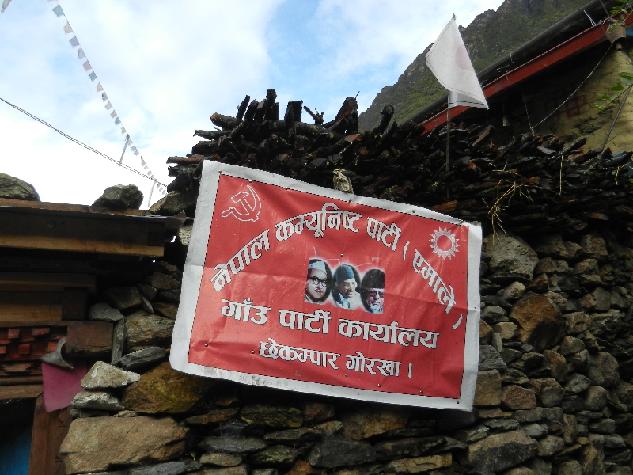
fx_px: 457
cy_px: 238
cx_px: 316
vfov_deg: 54.9
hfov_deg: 69.4
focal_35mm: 25
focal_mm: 4.5
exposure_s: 1/320
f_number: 3.5
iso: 160
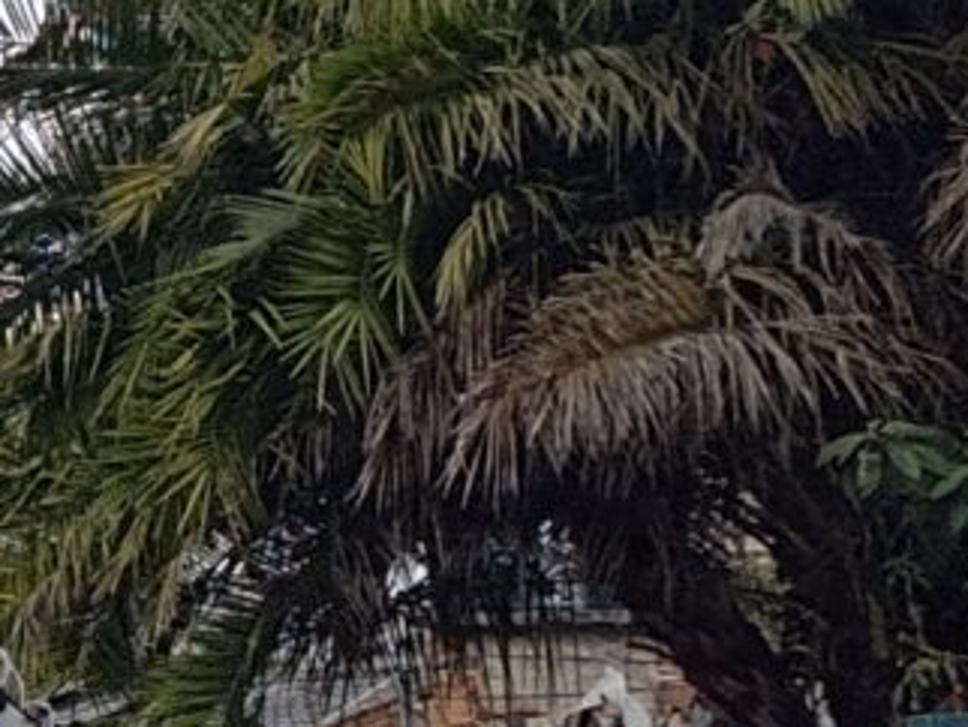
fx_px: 5121
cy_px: 442
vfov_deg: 8.1
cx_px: -2210
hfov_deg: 8.5
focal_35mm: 183
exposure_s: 1/243
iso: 50
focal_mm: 6.14
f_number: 1.6
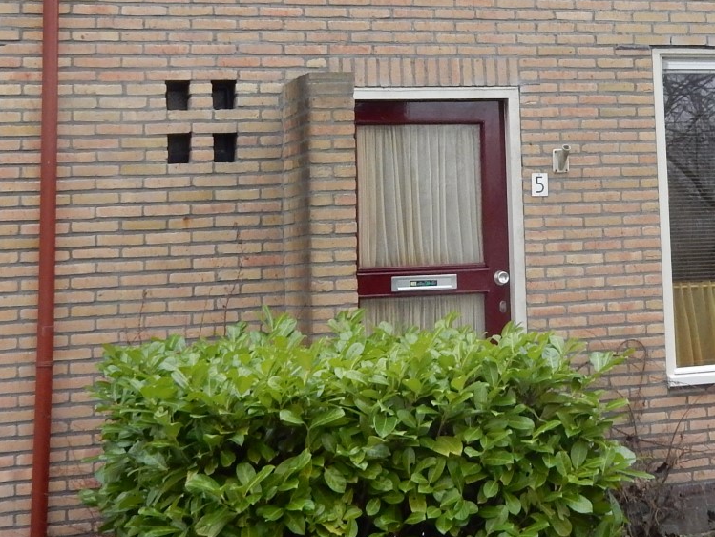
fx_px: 1694
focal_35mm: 82
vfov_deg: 17.5
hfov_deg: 23.2
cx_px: 645
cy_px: -24
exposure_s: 1/100
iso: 400
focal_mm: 6.4
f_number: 4
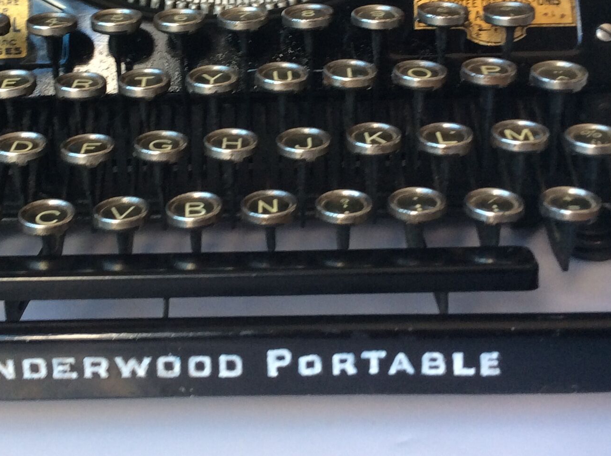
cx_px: 231
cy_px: 84
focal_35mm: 64
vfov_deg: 22.5
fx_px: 1128
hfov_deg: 30.2
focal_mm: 3.3
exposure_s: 1/25
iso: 32
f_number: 2.4
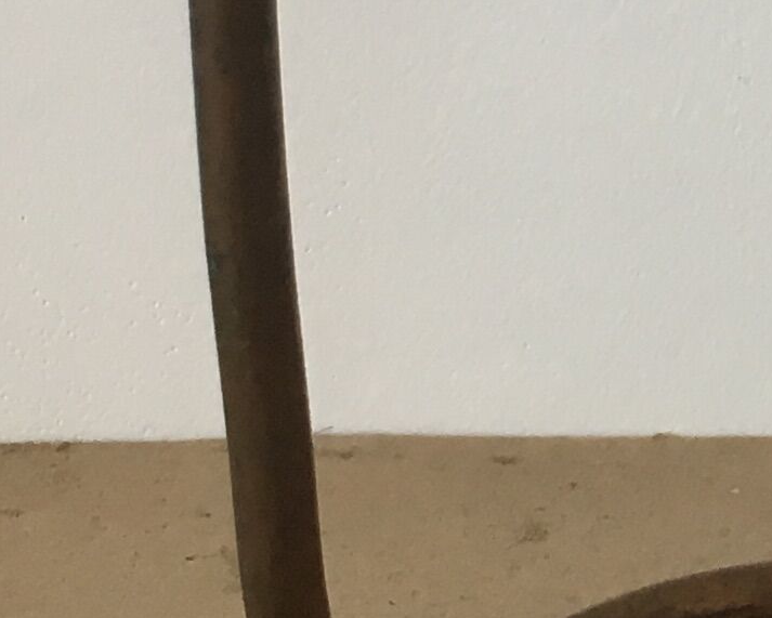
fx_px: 3657
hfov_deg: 11.6
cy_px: -349
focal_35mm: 160
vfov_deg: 9.4
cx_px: 1098
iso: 32
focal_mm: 4.15
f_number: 2.2
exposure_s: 1/33
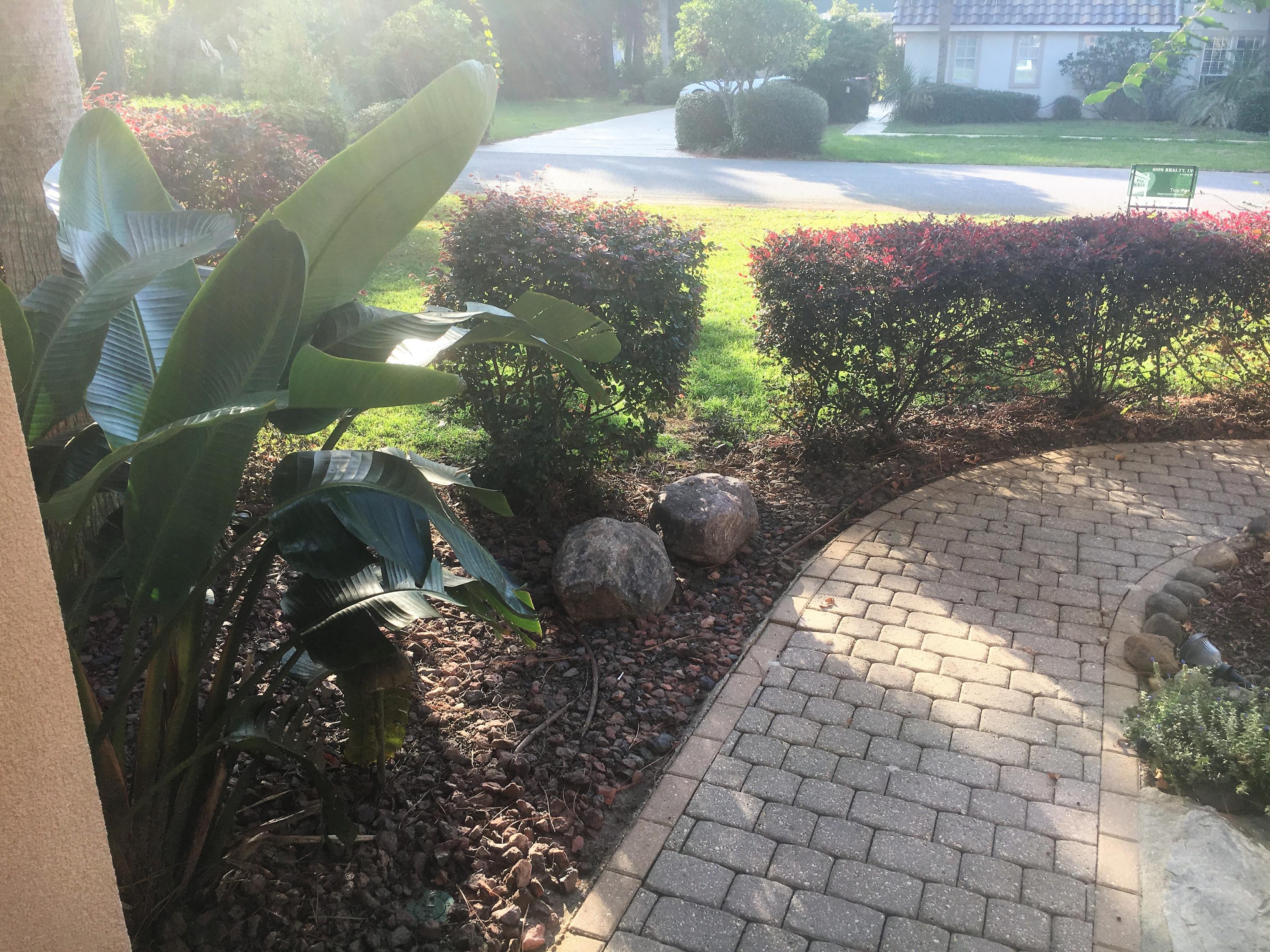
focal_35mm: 29
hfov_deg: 61.7
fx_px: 1064
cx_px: 635
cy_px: 476
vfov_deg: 48.2
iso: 25
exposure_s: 1/219
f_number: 2.2
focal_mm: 4.15
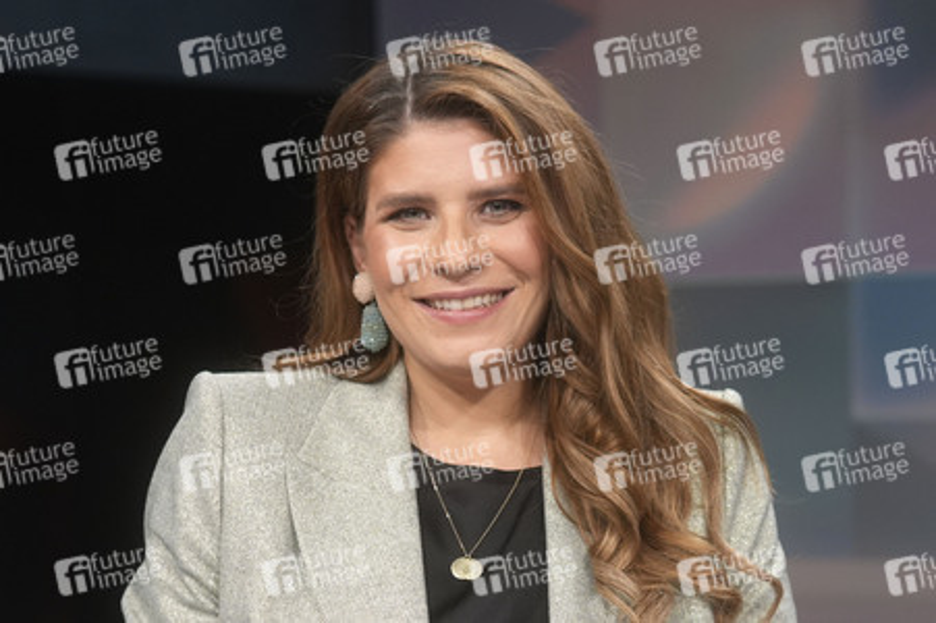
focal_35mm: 45
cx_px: 468
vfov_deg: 29.8
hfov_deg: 43.6
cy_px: 312
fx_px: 1169
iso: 640
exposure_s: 1/250
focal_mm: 30
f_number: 2.2
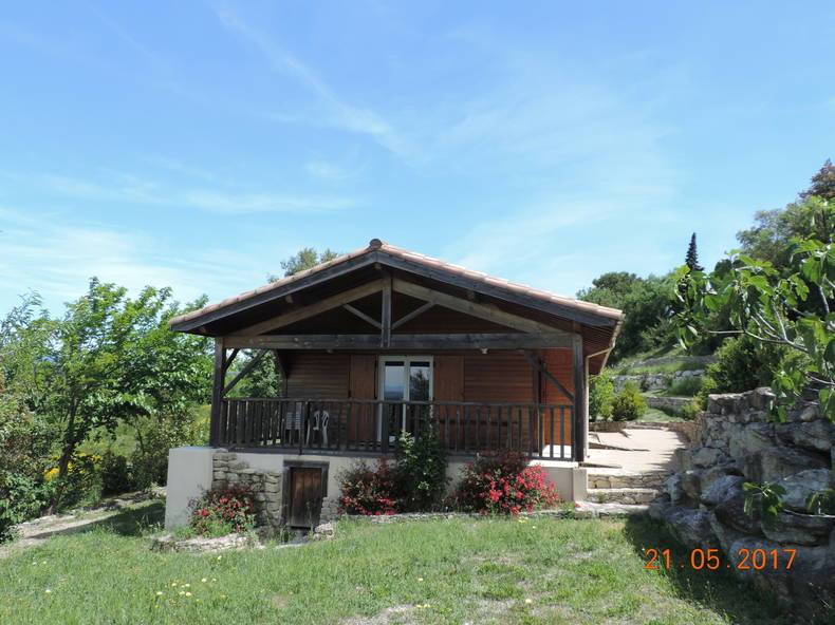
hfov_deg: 63.5
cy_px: 312
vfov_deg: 49.7
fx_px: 675
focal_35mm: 28
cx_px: 418
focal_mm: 4.9
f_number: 3.4
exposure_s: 1/400
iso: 80
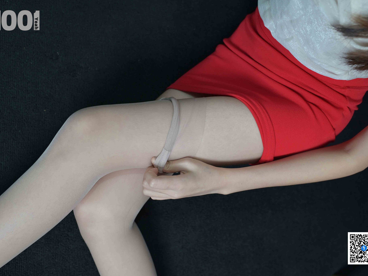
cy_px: 138
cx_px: 186
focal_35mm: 38
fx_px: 404
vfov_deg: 37.7
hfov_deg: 49.0
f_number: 4
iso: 800
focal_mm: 35
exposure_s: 1/160
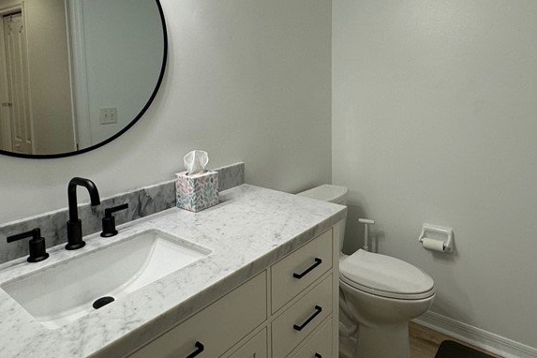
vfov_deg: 48.6
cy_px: 114
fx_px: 388
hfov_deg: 69.2
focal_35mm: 26
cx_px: 295
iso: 160
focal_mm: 2.22
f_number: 2.2
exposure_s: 1/120
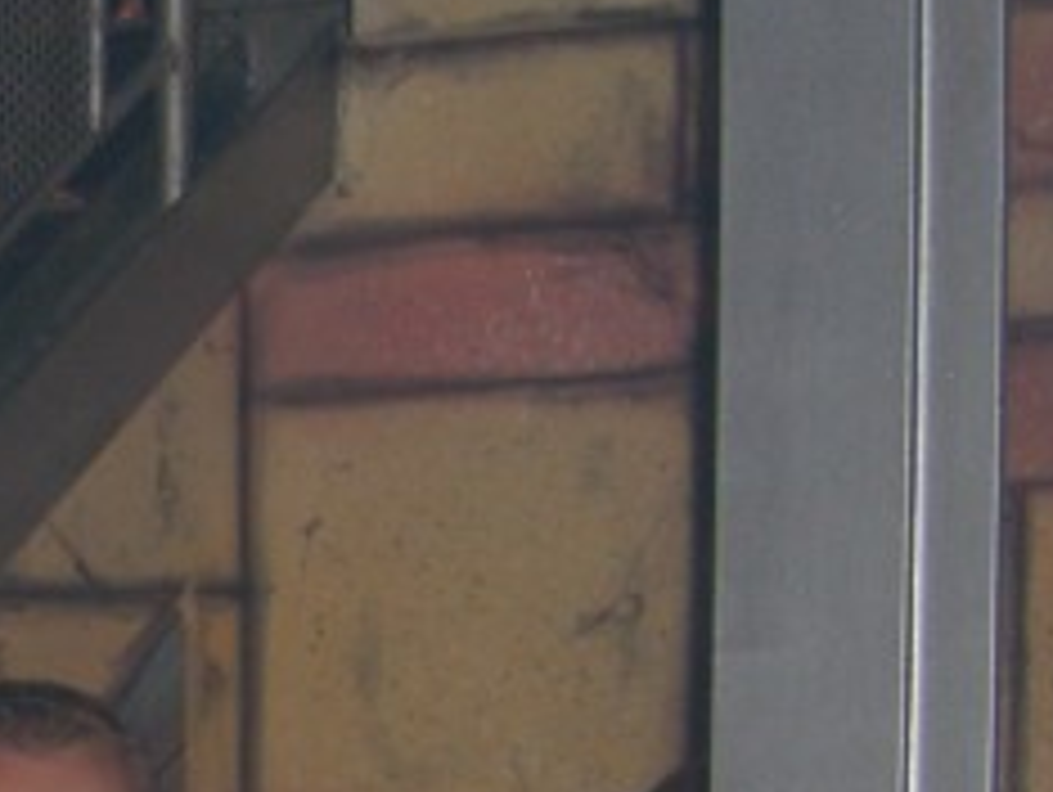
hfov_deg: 11.9
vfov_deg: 9.1
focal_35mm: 157
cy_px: 1296
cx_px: -630
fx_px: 4781
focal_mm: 9.5
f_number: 3.1
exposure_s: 1/60
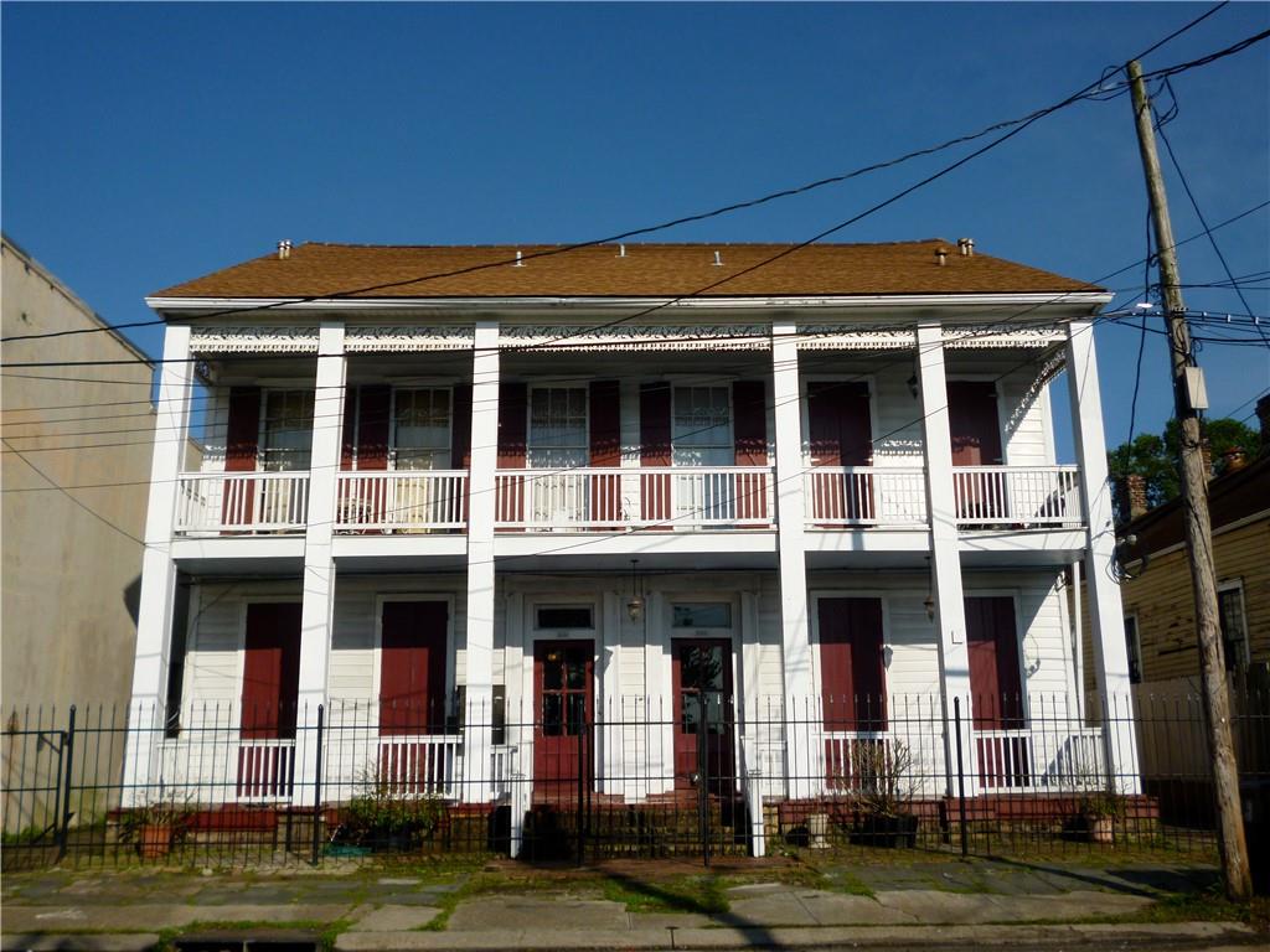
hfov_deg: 56.8
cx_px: 635
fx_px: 1174
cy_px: 476
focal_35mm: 32
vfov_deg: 44.2
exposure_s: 1/200
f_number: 10
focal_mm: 5.7
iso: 100
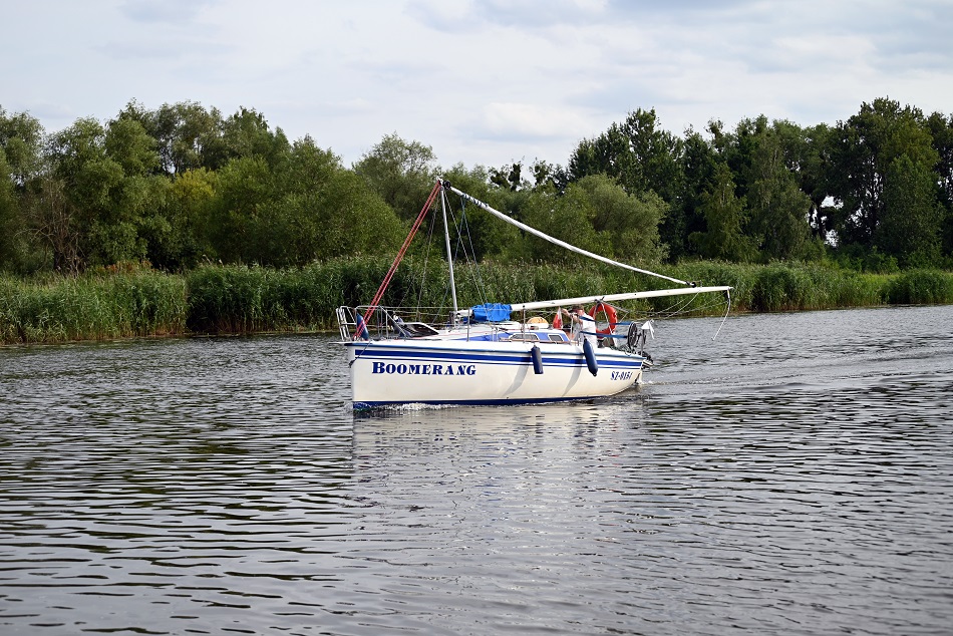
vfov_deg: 19.5
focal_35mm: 70
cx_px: 476
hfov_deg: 28.8
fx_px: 1854
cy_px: 318
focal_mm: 70
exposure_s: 1/500
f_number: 5.6
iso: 110
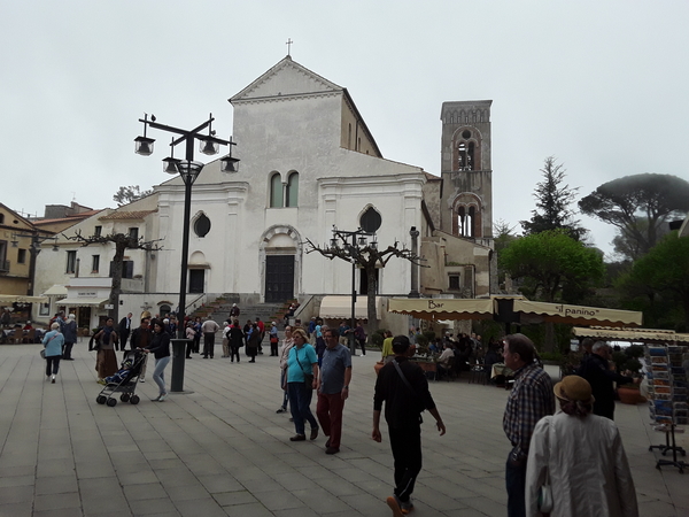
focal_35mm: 27
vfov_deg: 51.4
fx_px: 537
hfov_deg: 65.3
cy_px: 258
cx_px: 344
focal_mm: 2.91
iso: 40
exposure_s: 1/425
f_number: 1.9
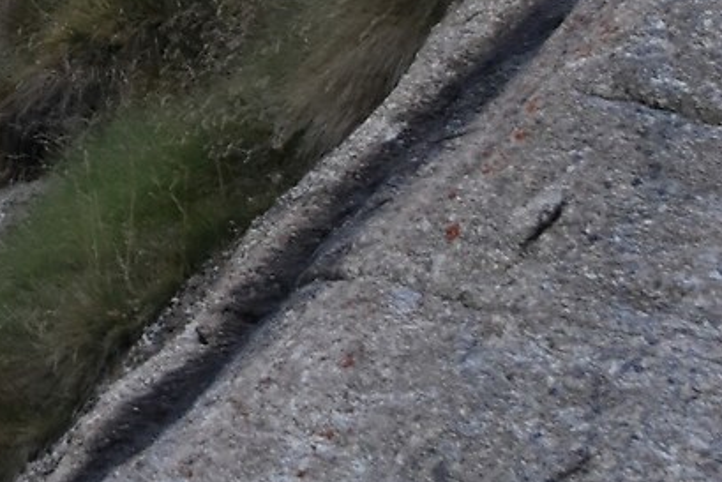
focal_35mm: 660
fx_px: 13239
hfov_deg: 3.1
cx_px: -888
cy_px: -810
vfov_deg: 2.1
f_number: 5.6
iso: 1600
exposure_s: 1/125
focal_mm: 75
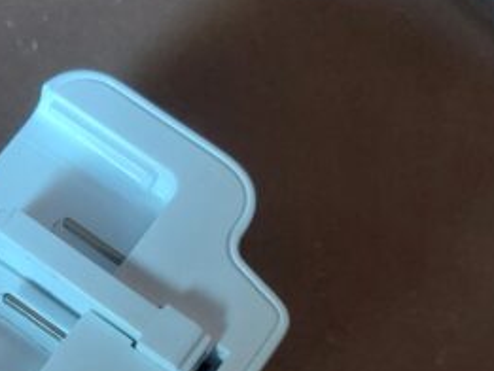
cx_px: 68
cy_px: 340
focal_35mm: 49
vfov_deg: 28.5
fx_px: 700
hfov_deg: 36.9
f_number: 1.8
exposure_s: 1/25
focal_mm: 5.23
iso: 400
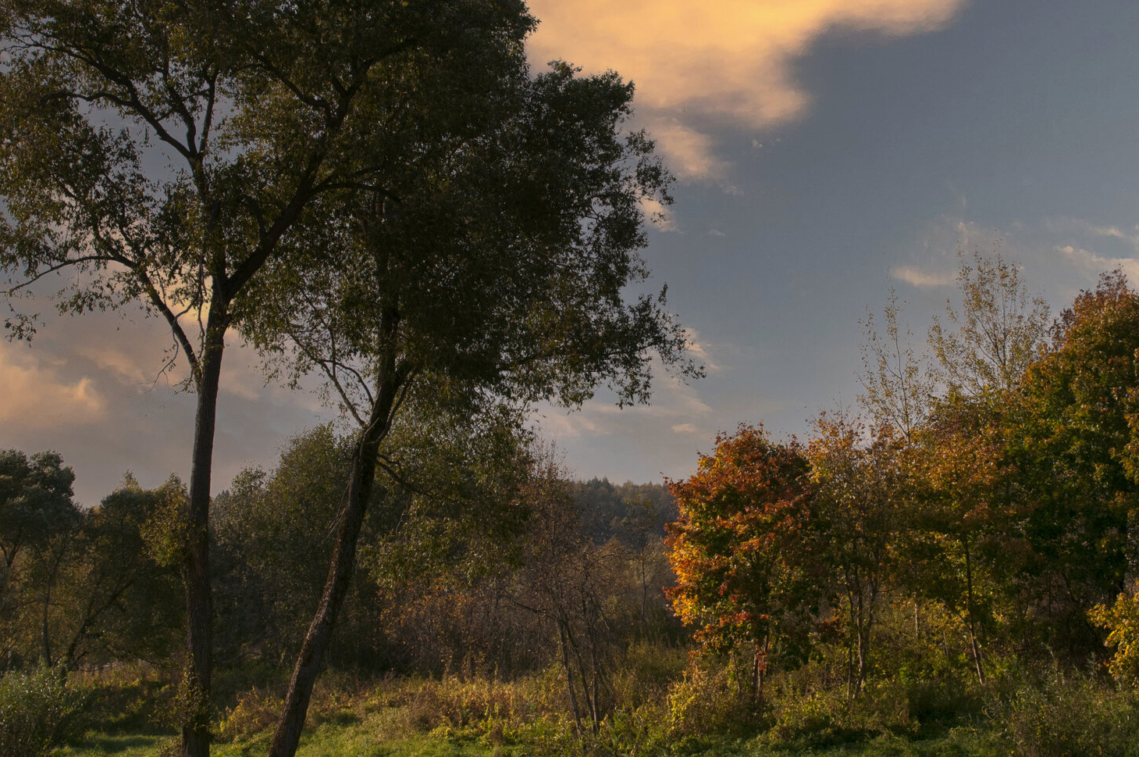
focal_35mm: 75
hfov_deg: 26.9
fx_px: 2370
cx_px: 735
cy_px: 291
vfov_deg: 18.1
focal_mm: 32
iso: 200
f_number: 9
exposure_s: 1/640
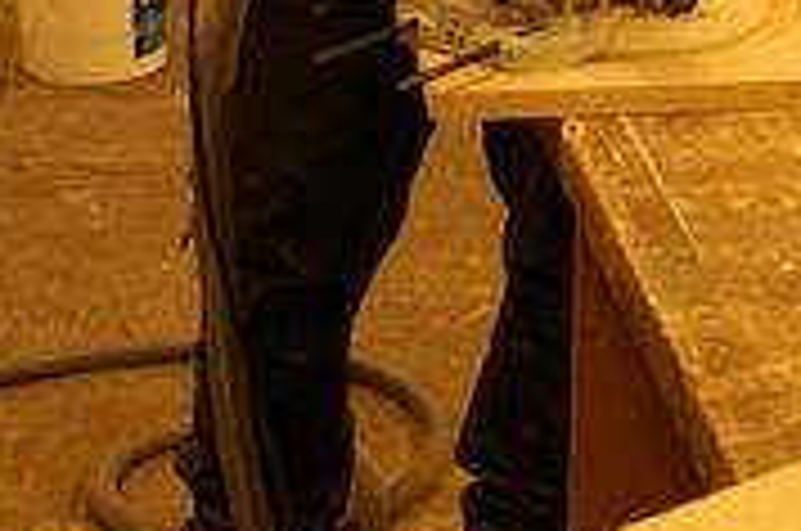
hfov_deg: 18.7
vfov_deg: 12.2
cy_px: -171
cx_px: 666
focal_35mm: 108
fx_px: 2399
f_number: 4
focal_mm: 20
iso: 800
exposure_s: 1/30
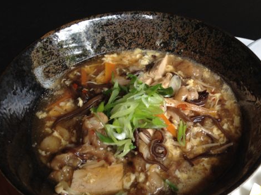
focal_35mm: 48
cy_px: 119
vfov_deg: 30.2
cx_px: 178
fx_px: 362
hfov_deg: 39.1
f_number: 2.4
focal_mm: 4.28
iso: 64
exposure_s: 1/120
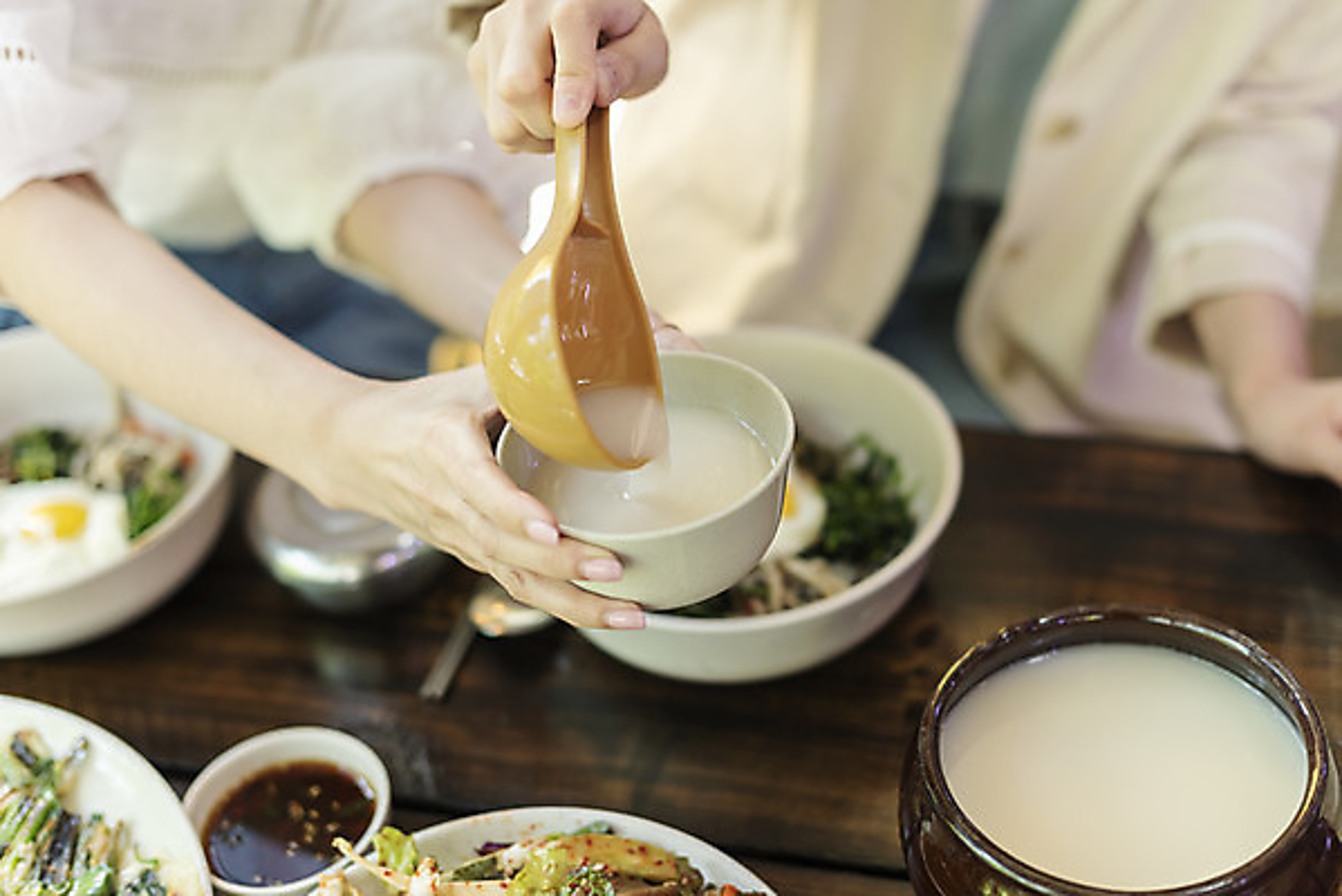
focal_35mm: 50
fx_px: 1865
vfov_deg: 27.0
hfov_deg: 39.6
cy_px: 448
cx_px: 671
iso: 400
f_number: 2.2
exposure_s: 1/320
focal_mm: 50
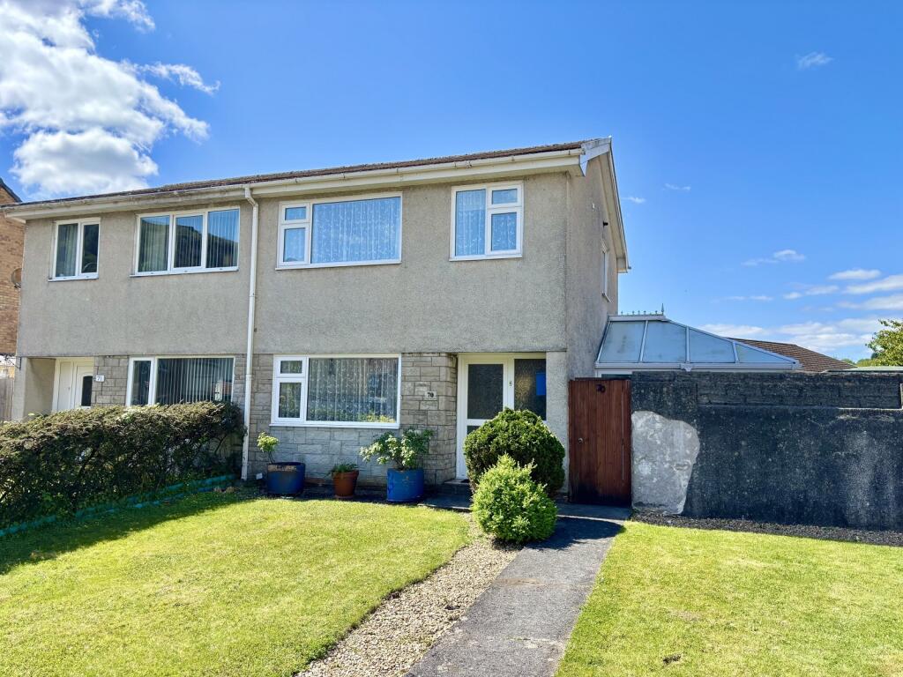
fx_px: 678
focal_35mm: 26
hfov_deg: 67.3
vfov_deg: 53.1
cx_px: 452
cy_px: 338
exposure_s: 1/2451
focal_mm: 5.96
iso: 50
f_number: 1.6
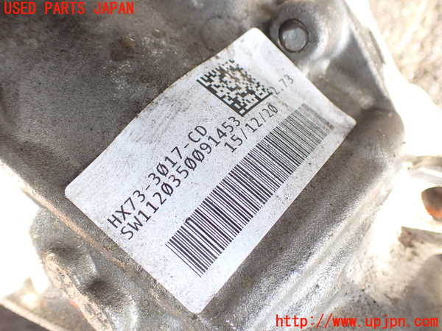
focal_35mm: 30
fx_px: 383
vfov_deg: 46.8
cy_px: 166
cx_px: 221
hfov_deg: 60.0
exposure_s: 1/125
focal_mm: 5.4
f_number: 2.3
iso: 200
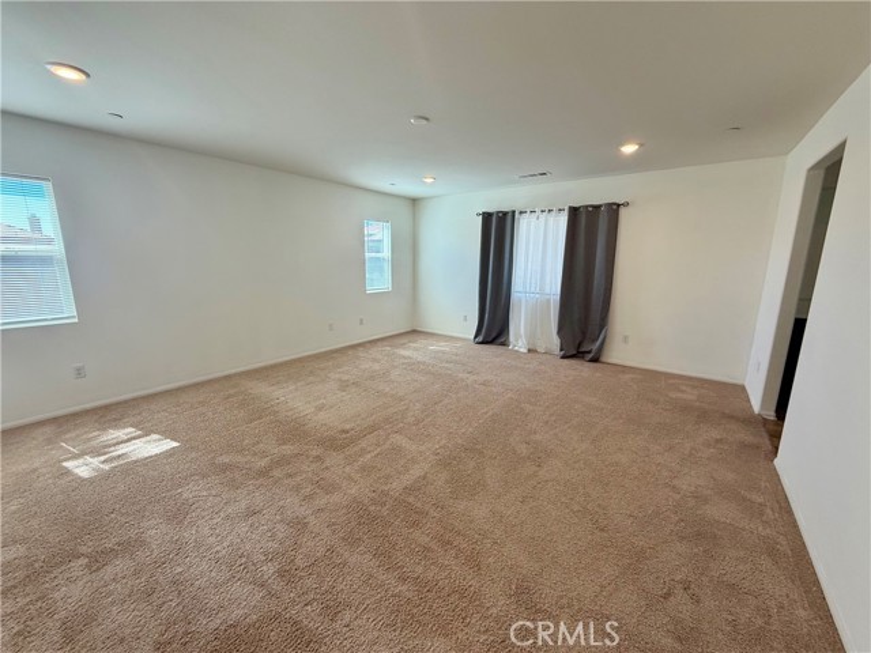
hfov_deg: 102.1
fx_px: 352
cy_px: 326
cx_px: 436
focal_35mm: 14
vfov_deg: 85.7
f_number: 2.2
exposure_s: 1/120
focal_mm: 2.22
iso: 80
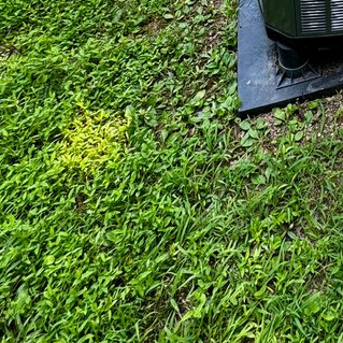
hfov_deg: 31.6
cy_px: -187
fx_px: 493
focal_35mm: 44
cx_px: 418
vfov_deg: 26.3
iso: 40
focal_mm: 2.22
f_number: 2.2
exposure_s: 1/105
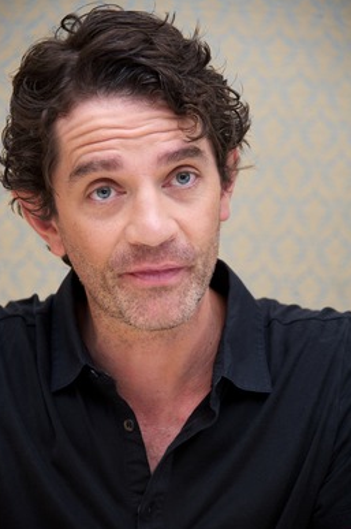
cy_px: 264
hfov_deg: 7.4
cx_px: 175
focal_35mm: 186
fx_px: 2727
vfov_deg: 11.1
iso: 640
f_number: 5.6
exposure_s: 1/60
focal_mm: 180
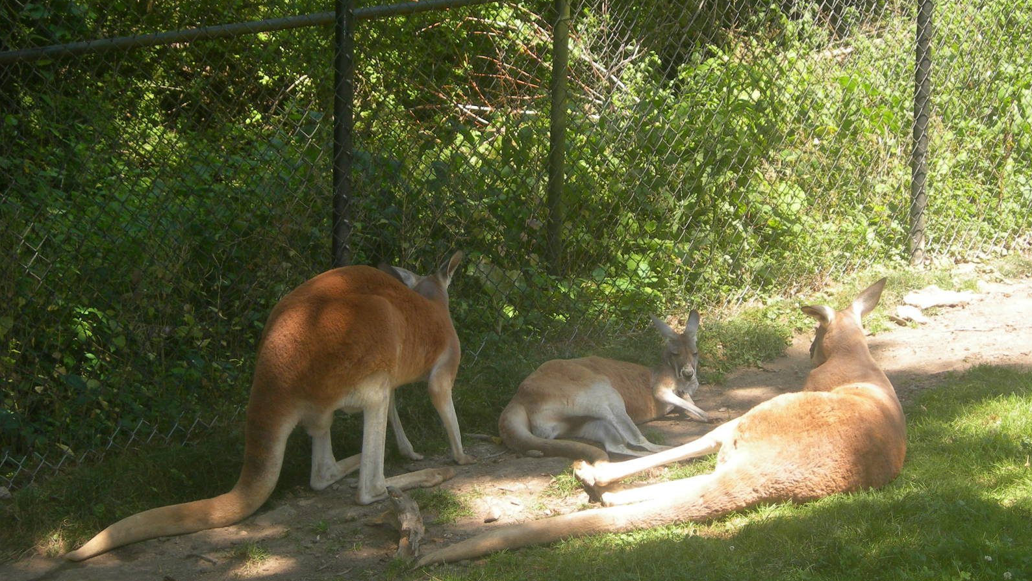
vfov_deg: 15.3
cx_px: 519
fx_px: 2162
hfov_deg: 26.8
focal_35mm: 79
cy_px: 335
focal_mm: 14.9
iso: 50
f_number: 3.7
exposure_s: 1/120
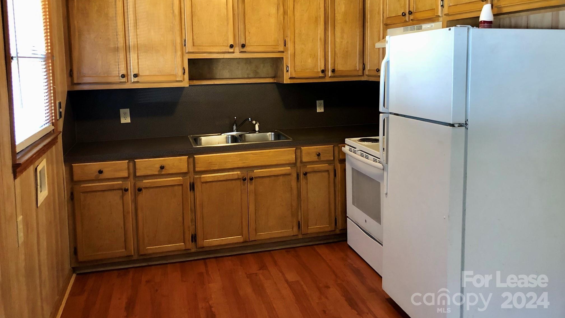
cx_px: 282
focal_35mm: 31
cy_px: 108
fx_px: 464
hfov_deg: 62.6
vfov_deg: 37.4
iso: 50
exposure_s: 1/15
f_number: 1.8
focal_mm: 3.99
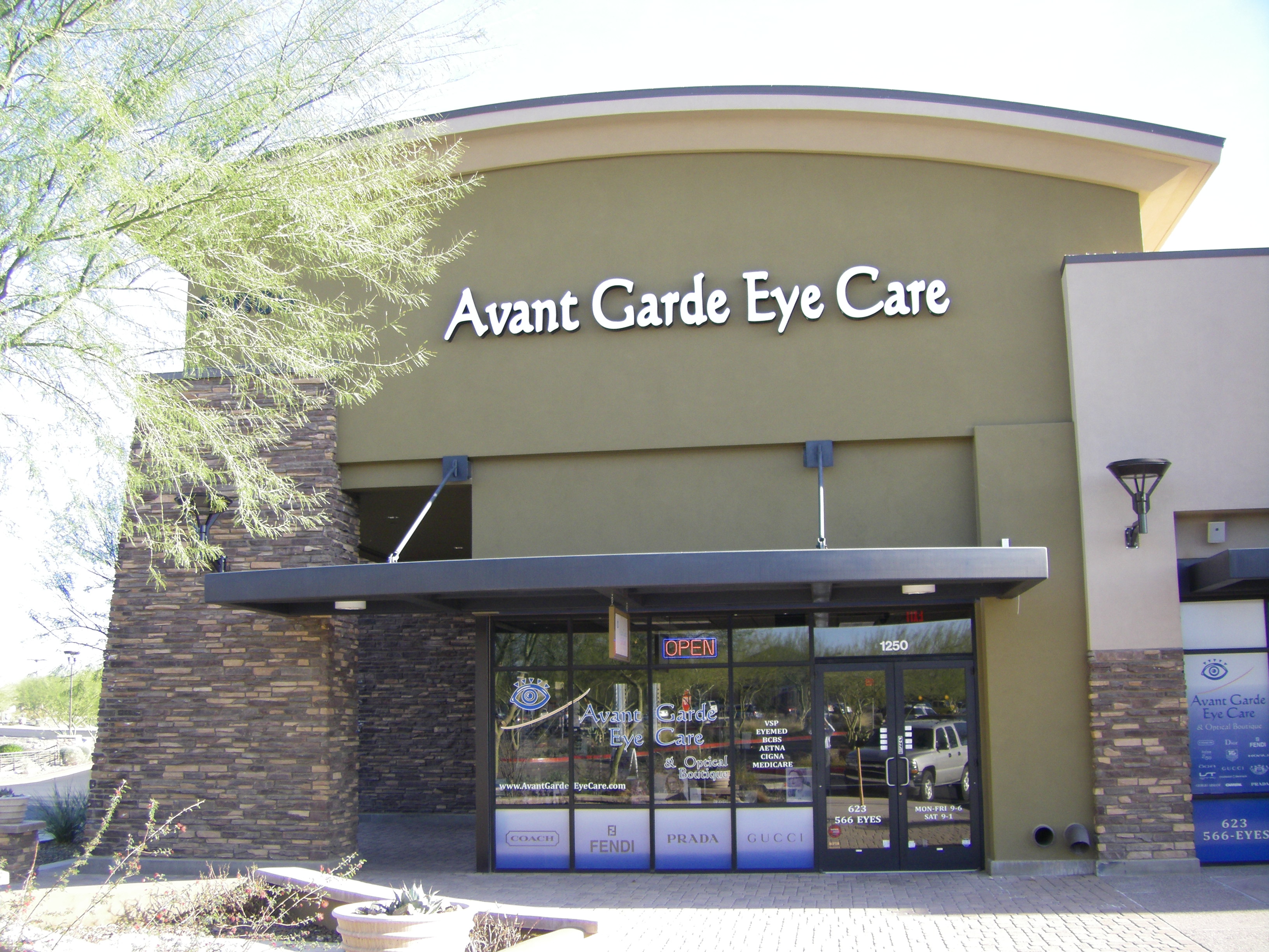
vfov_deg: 37.7
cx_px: 634
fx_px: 1393
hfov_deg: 49.0
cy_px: 476
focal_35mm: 38
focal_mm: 6.3
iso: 80
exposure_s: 1/125
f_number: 3.5
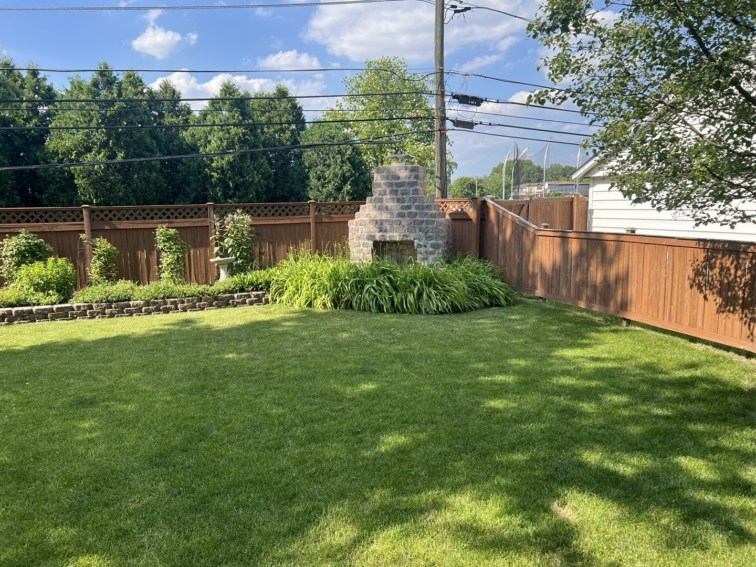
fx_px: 568
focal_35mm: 26
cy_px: 284
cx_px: 378
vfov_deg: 53.1
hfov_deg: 67.3
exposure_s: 1/1468
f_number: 1.5
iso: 50
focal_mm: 5.7
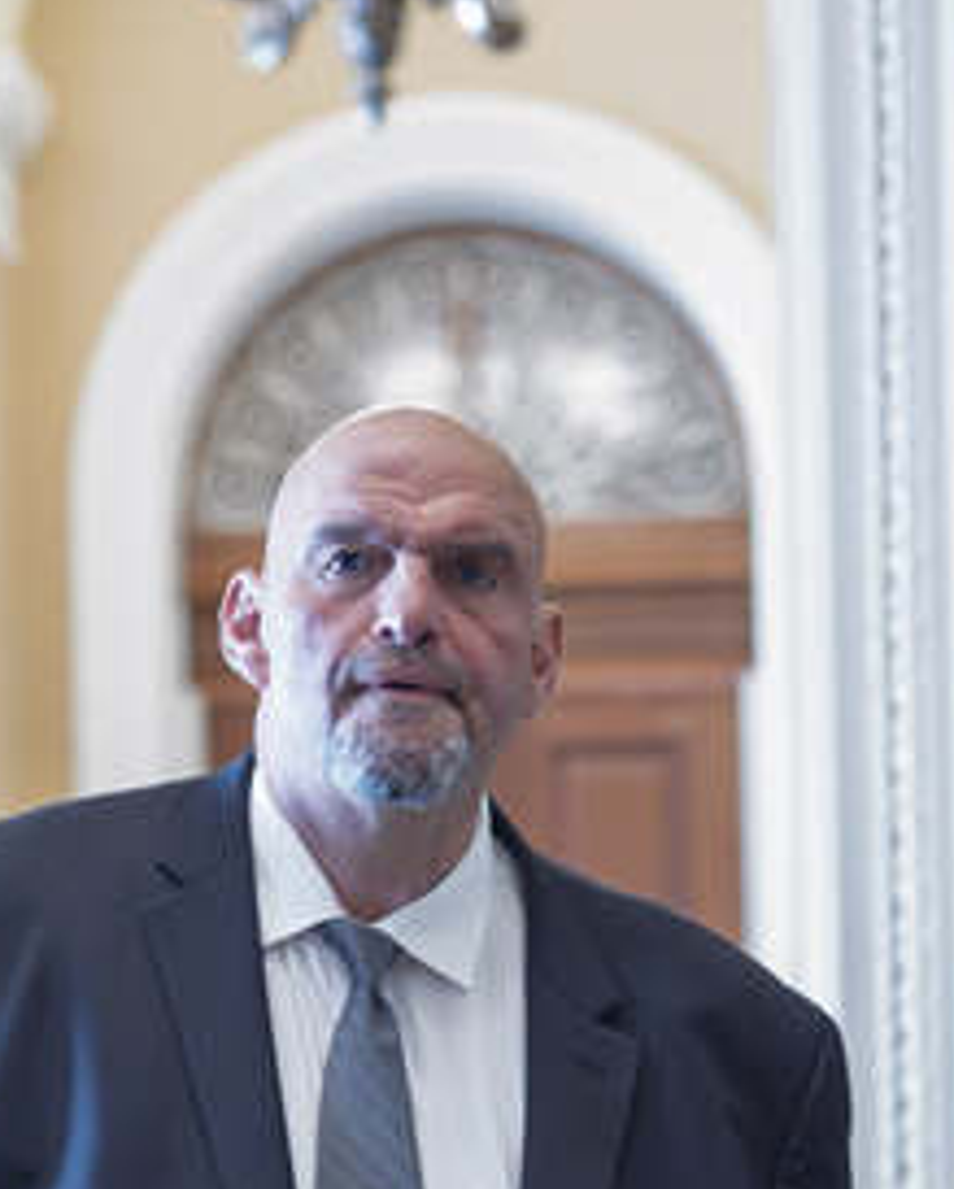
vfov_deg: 15.3
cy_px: 1230
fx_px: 4334
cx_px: 357
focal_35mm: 123
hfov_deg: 12.6
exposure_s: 1/400
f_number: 1.4
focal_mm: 35
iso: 4000
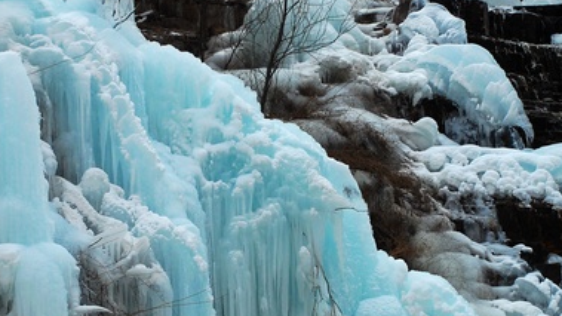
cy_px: 283
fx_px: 2473
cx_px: 239
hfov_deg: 13.0
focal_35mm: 166
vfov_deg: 7.3
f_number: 7.1
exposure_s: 1/200
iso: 200
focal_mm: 50
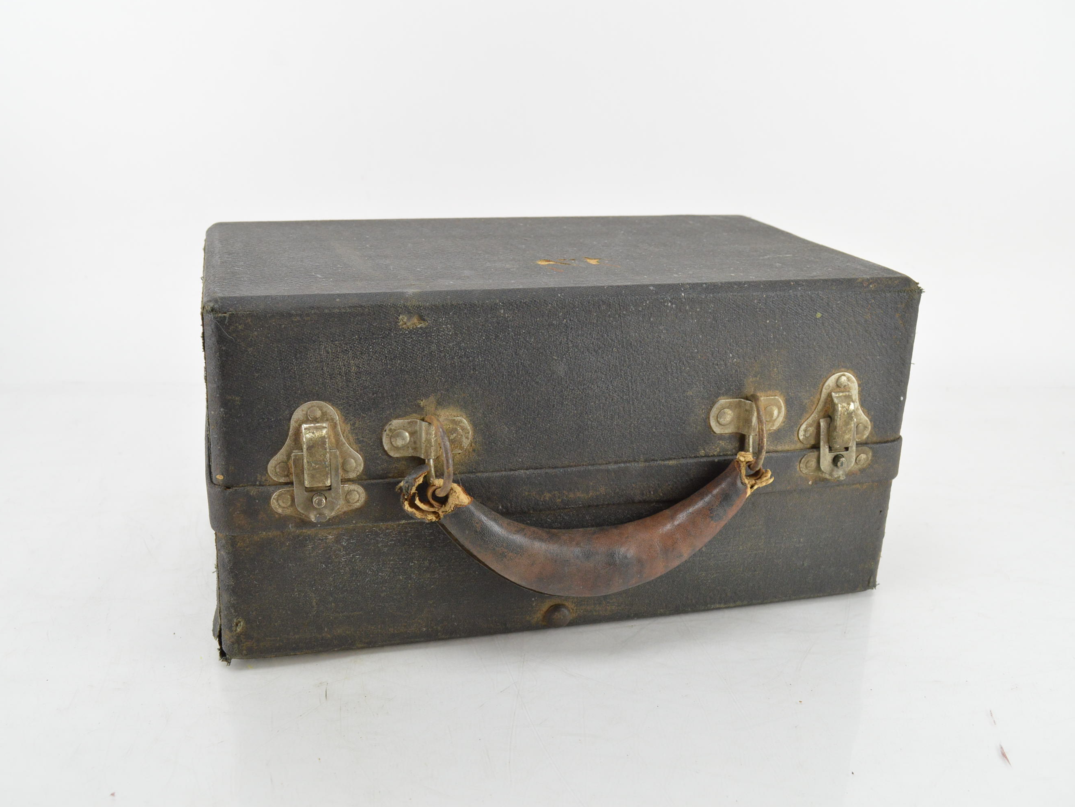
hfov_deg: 51.4
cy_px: 402
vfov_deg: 39.7
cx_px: 530
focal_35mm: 36
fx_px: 1118
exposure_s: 1/80
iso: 800
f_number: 6.3
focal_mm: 22
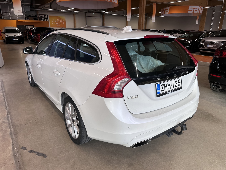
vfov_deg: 56.8
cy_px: 85
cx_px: 113
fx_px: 157
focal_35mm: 24
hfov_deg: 71.6
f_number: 1.78
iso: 64
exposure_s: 1/181
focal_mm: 6.86
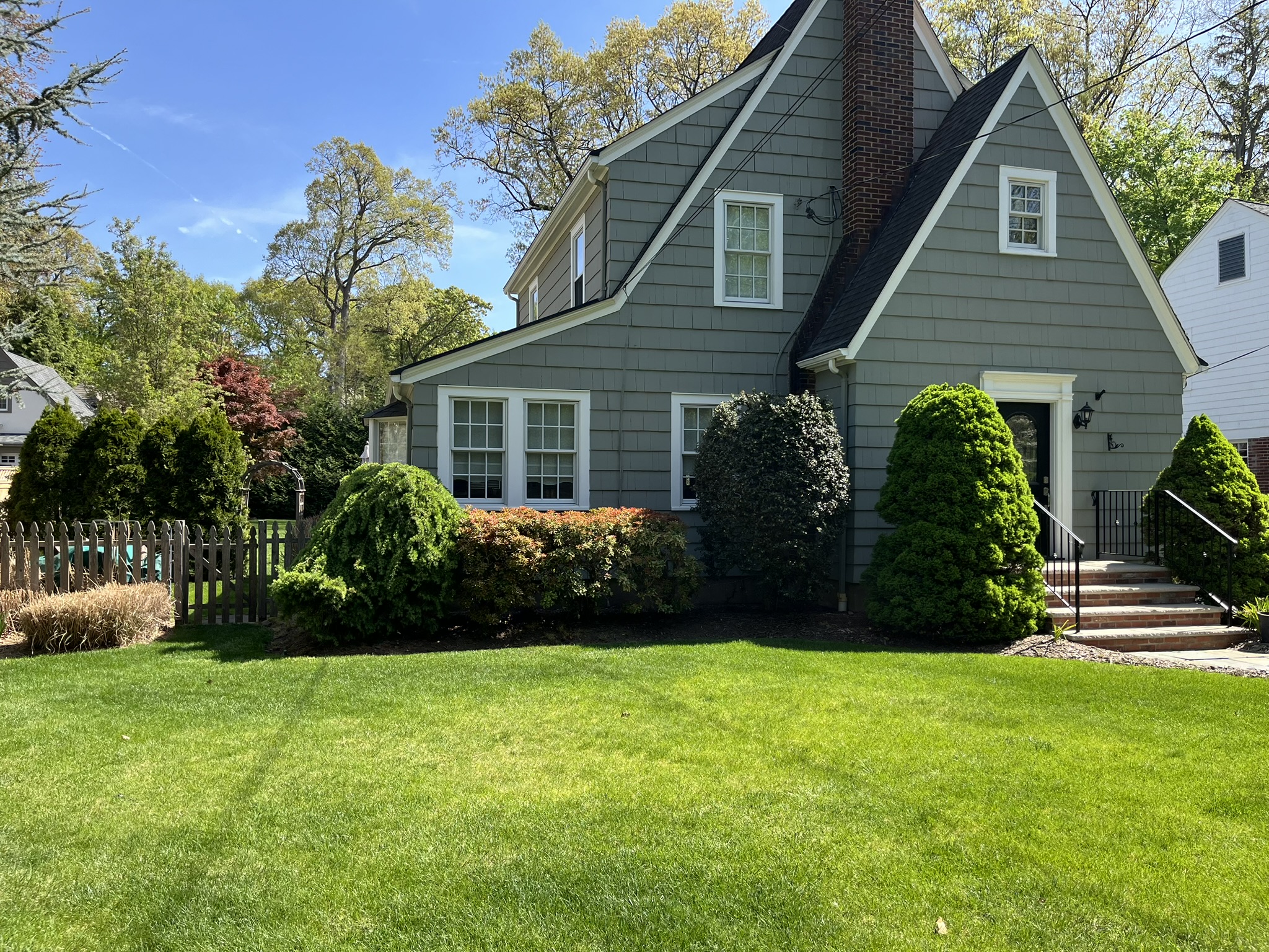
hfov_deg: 67.3
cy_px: 476
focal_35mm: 26
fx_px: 953
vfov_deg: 53.1
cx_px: 634
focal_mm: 5.1
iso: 50
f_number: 1.6
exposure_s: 1/1151
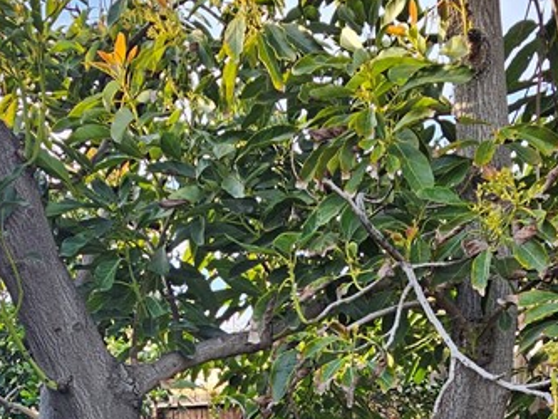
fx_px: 645
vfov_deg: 30.7
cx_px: 327
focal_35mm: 40
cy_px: 498
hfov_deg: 46.6
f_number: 2.2
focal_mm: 2.2
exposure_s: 1/221
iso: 50
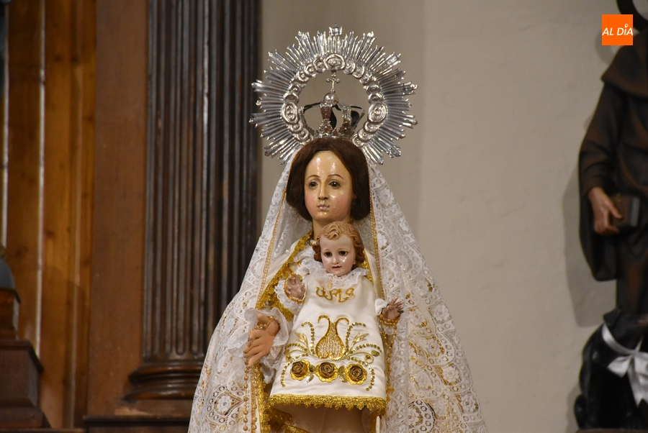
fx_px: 3784
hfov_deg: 9.8
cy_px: 216
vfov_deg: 6.6
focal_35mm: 210
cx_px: 324
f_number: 5.6
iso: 2500
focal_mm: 140
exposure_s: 1/125
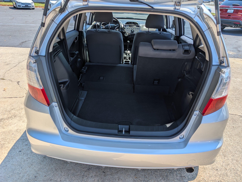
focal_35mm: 24
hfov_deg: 71.5
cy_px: 91
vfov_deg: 56.9
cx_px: 121
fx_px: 168
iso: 22
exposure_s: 1/638
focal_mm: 6.9
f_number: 1.68
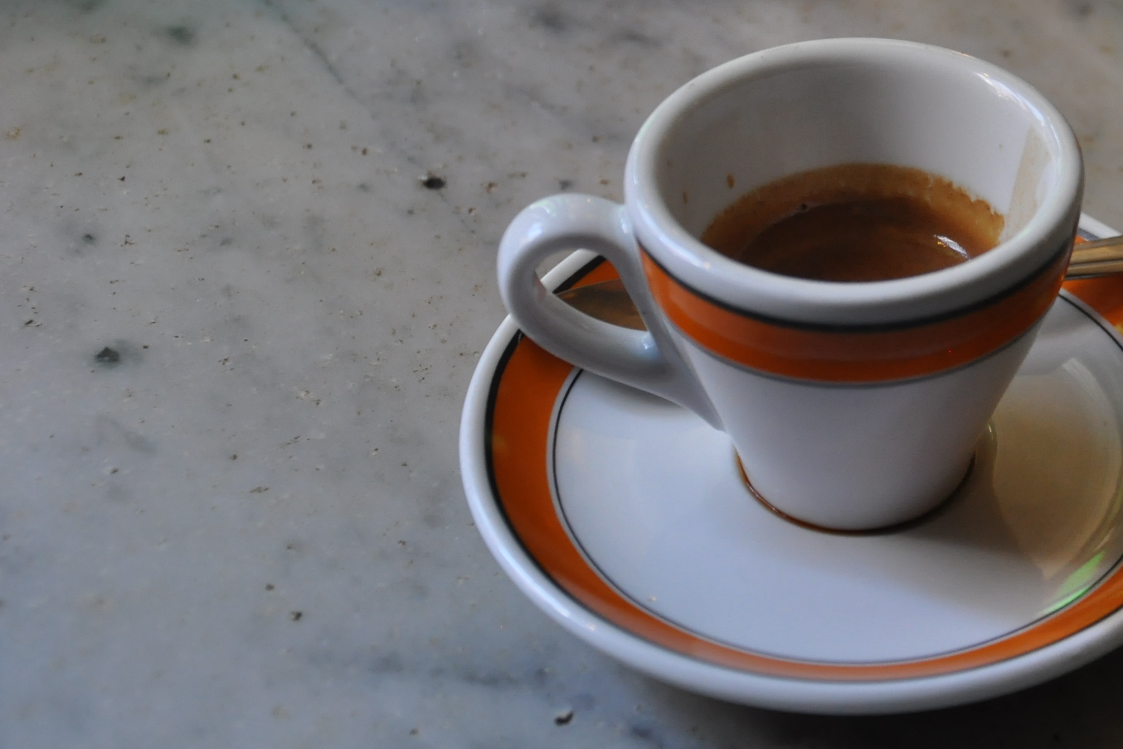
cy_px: 43
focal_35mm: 77
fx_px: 2402
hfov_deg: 25.6
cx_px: 967
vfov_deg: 17.4
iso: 800
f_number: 4
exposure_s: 1/40
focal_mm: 26
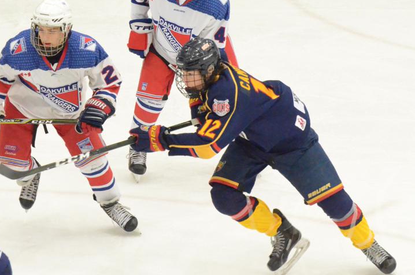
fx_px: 2854
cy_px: 110
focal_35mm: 248
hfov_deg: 8.3
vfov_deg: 5.5
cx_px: 143
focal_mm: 116
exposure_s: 1/640
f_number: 6.3
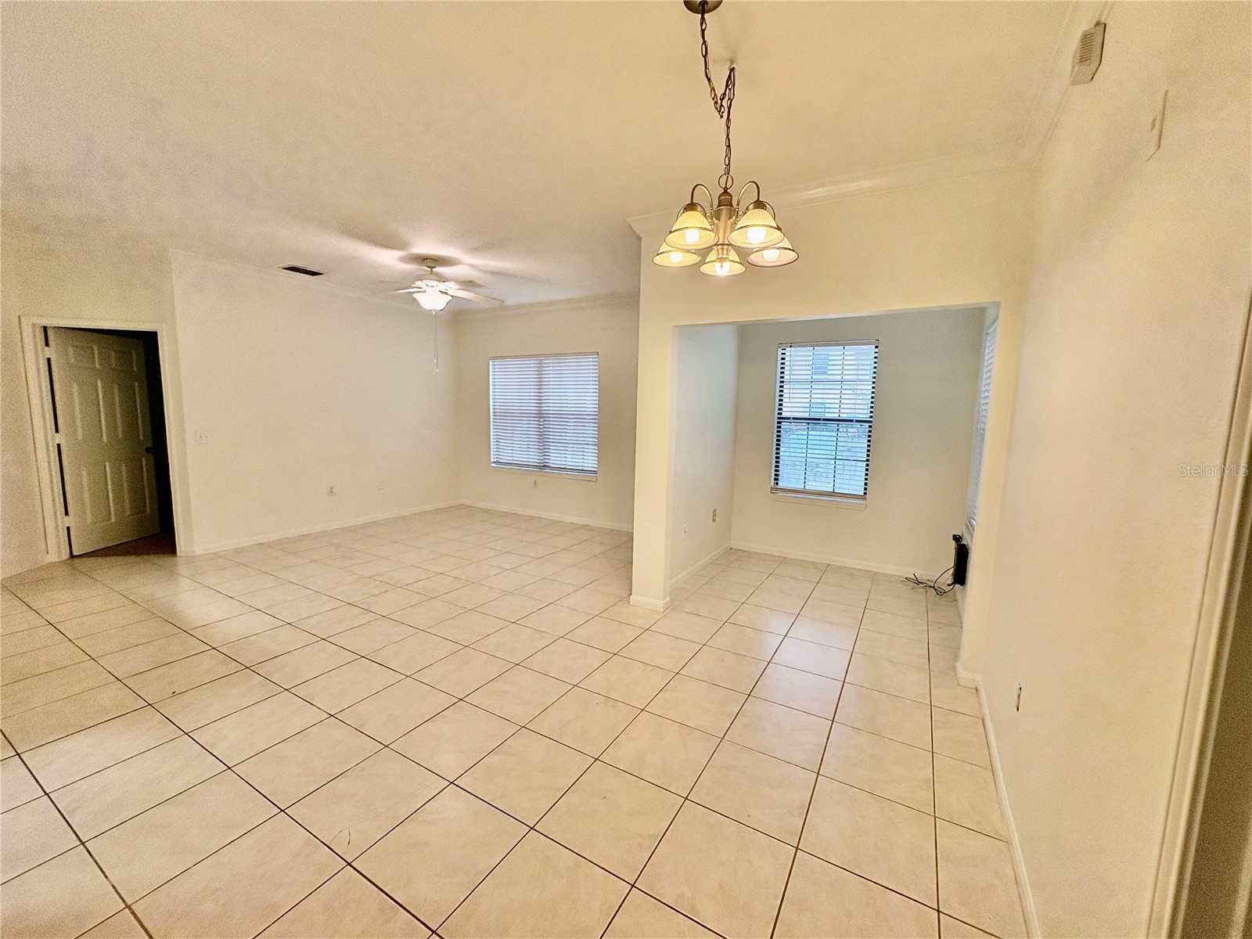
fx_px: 506
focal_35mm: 14
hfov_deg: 102.1
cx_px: 626
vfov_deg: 85.7
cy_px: 470
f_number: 2.2
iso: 160
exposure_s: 1/120
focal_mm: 2.22
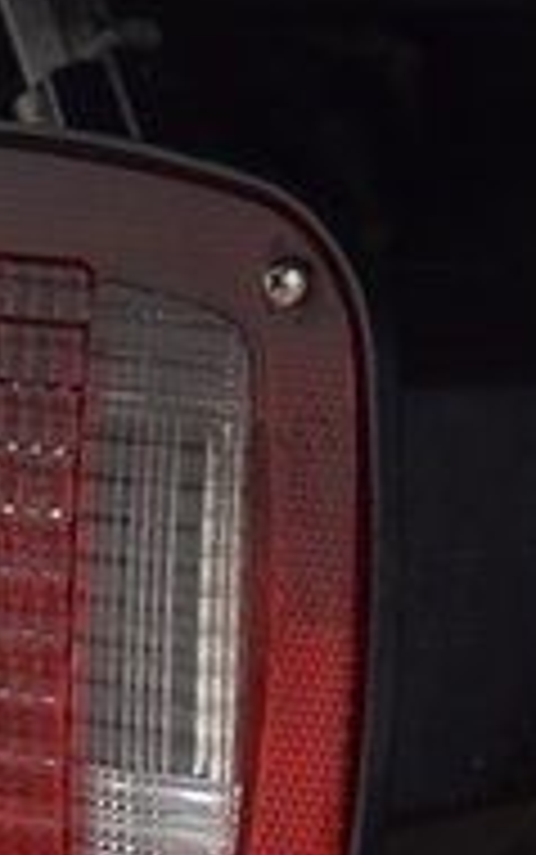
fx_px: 8425
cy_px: 565
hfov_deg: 3.6
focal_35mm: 361
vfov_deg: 5.8
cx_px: 18
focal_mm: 70
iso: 1600
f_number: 4.5
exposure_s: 1/30
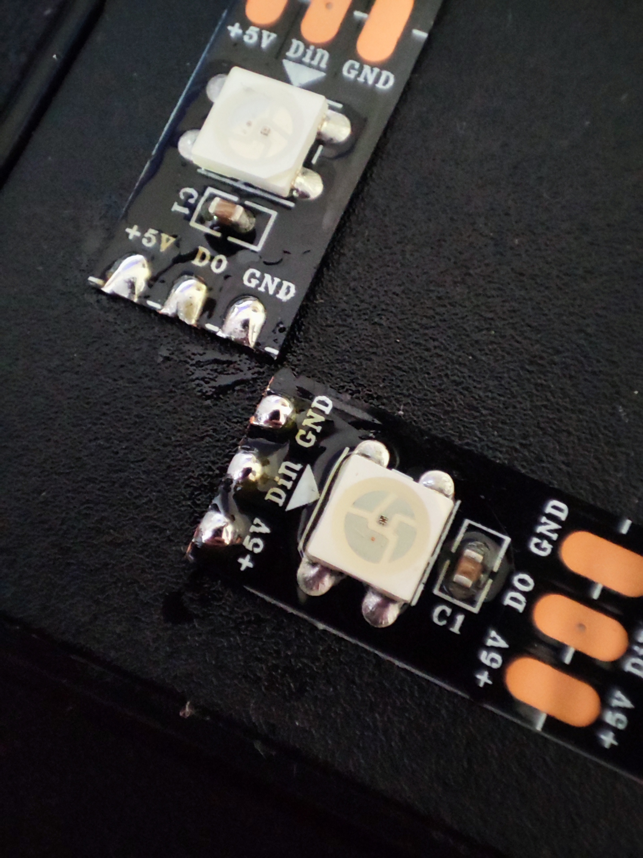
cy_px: 429
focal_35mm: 49
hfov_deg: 29.7
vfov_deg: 38.9
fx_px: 1214
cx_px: 322
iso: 1035
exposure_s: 1/20
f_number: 2.4
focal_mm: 4.1
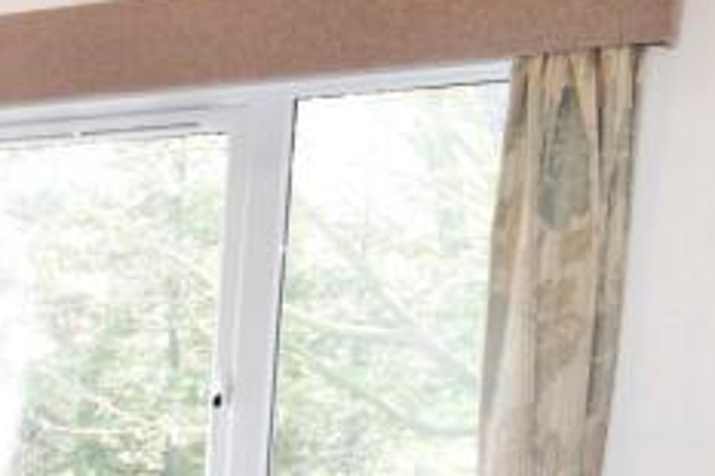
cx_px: -273
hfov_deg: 25.3
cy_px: 714
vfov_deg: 18.3
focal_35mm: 66
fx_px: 1310
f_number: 4.5
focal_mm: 10
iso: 800
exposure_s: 1/80
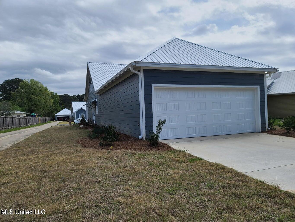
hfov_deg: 69.4
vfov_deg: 54.9
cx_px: 148
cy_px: 111
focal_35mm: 25
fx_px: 213
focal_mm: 7
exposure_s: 1/1179
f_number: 1.8
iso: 16
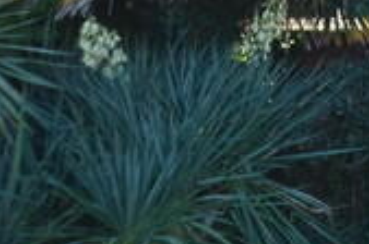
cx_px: 677
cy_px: -170
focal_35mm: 91
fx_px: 931
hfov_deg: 17.7
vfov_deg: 13.7
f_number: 5.6
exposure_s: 1/125
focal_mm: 10
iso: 220
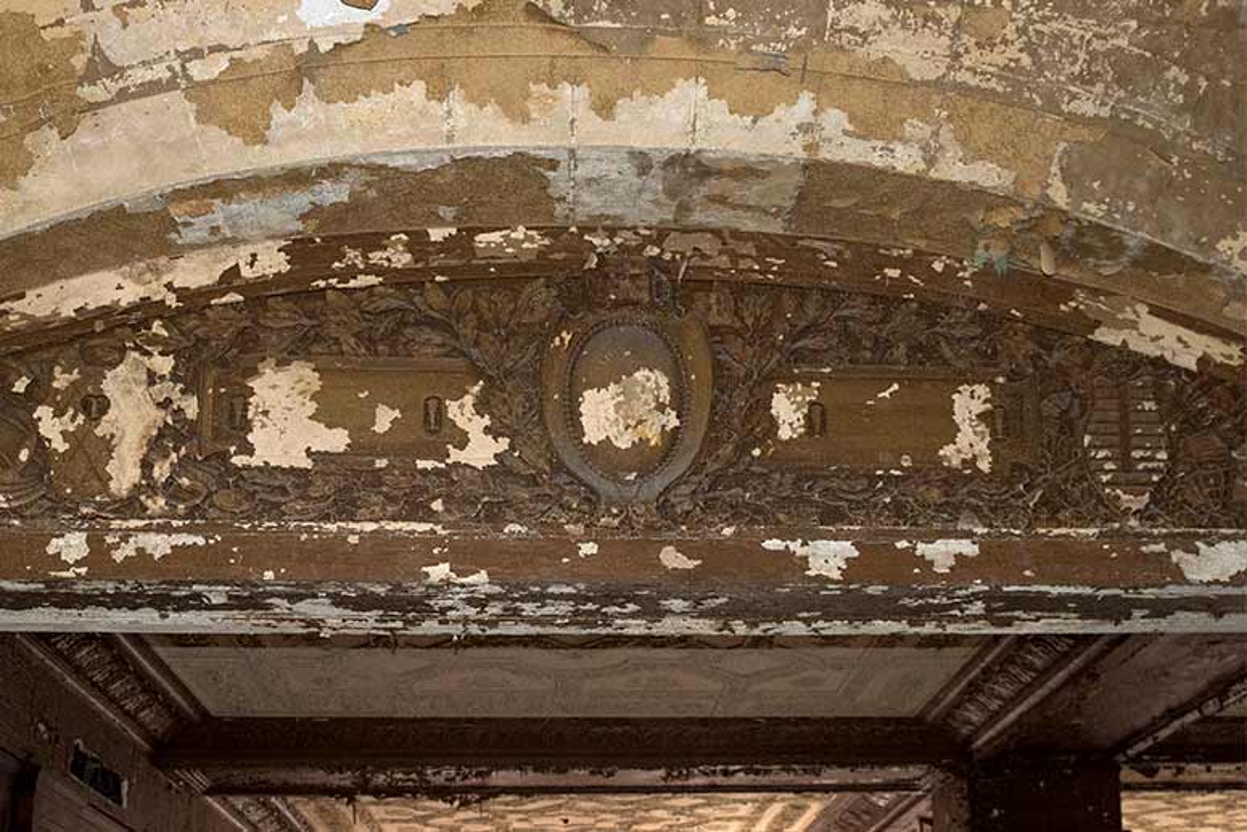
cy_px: 416
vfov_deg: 37.9
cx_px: 624
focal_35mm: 35
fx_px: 1213
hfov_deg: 54.4
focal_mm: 35
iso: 1250
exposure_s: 1/80
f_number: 5
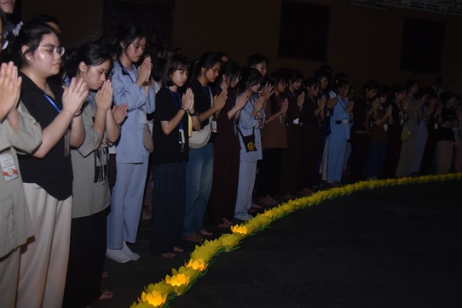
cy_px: 131
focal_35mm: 36
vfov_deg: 36.8
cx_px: 241
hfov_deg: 53.1
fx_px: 462
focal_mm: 30
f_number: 4.5
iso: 2500
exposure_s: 1/160
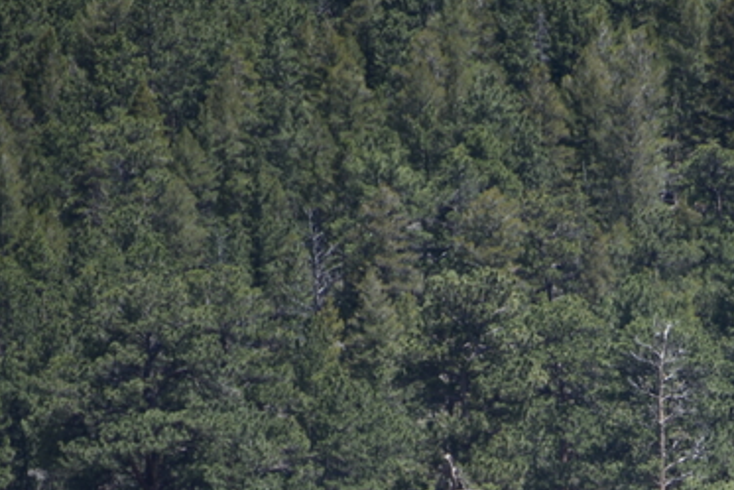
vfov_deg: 1.3
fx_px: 20987
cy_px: 836
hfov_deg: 2.0
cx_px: 817
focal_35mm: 1029
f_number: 5.6
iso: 200
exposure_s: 1/640
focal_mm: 300
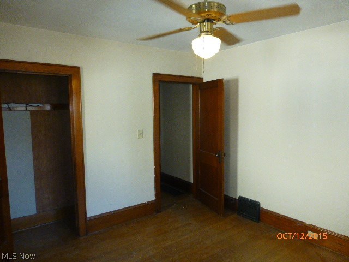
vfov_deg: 56.8
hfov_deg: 71.6
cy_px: 131
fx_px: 242
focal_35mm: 24
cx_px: 174
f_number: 3.3
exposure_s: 1/125
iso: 800
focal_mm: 4.3
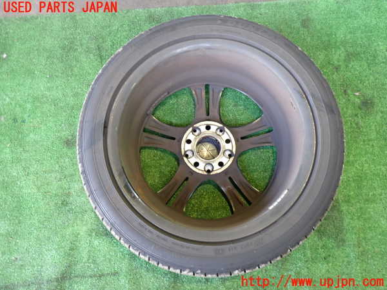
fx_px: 335
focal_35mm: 30
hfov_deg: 60.0
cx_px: 194
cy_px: 145
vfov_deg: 46.8
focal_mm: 5.4
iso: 320
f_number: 2.3
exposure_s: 1/30
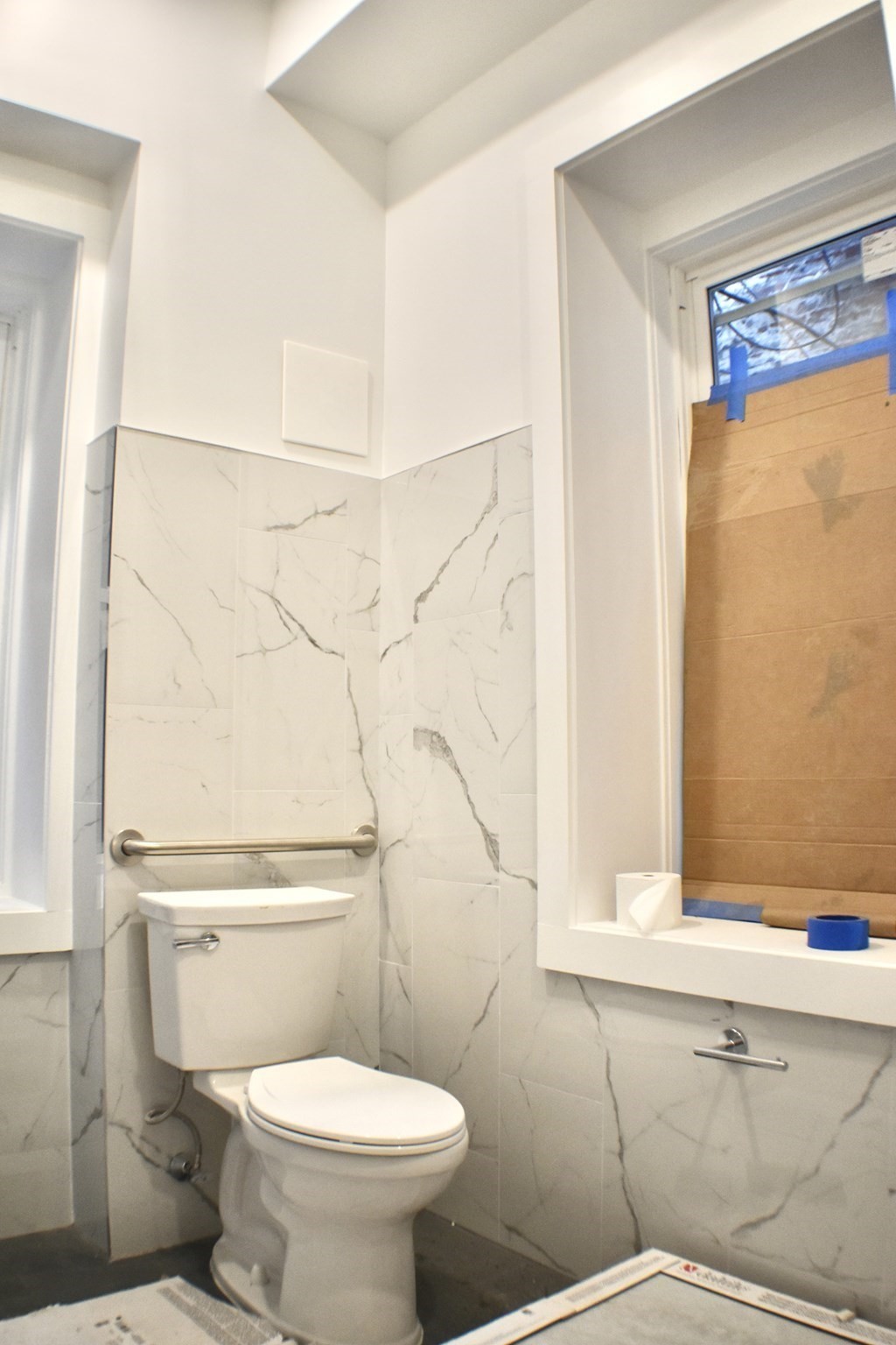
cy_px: 672
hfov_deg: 40.0
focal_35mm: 33
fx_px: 1232
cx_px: 448
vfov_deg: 57.2
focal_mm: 22
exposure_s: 1/125
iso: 800
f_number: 3.8
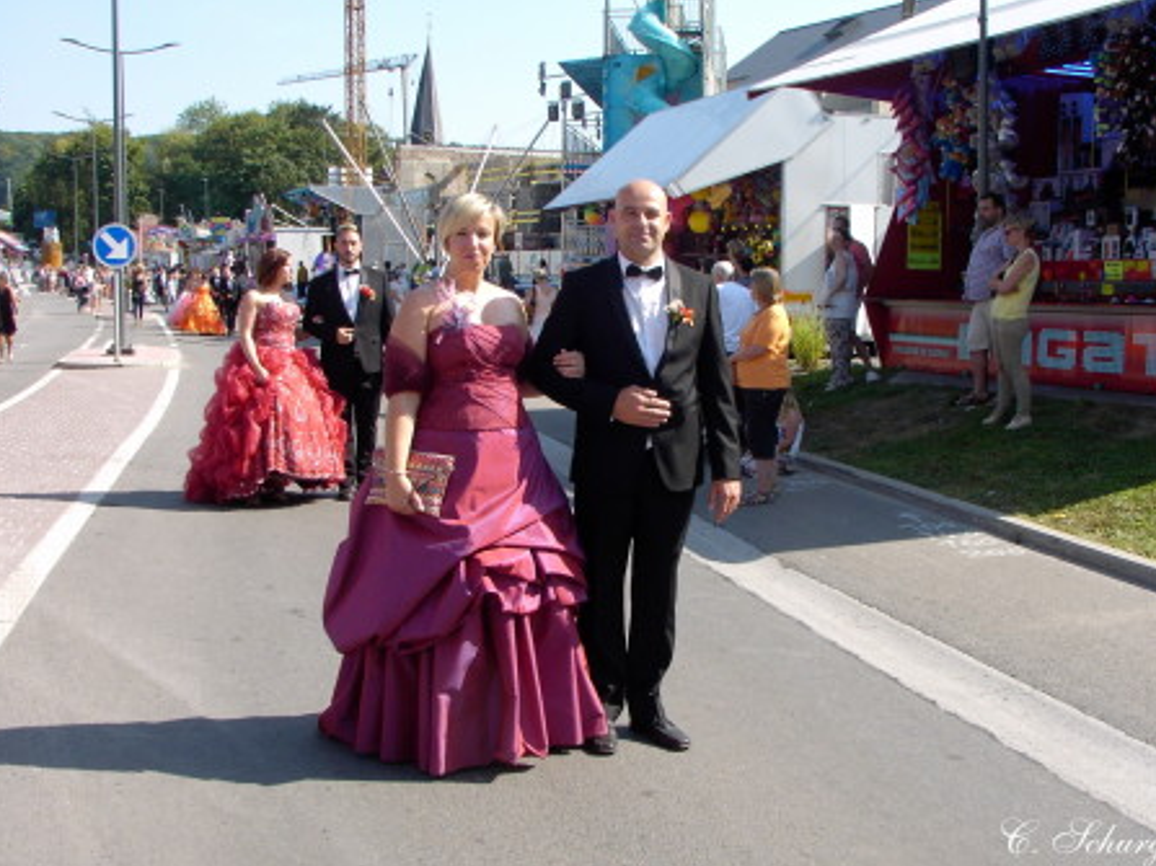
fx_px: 1436
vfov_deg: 33.6
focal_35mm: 43
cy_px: 421
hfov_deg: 43.8
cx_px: 608
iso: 70
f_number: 4.5
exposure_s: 1/220
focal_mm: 6.2
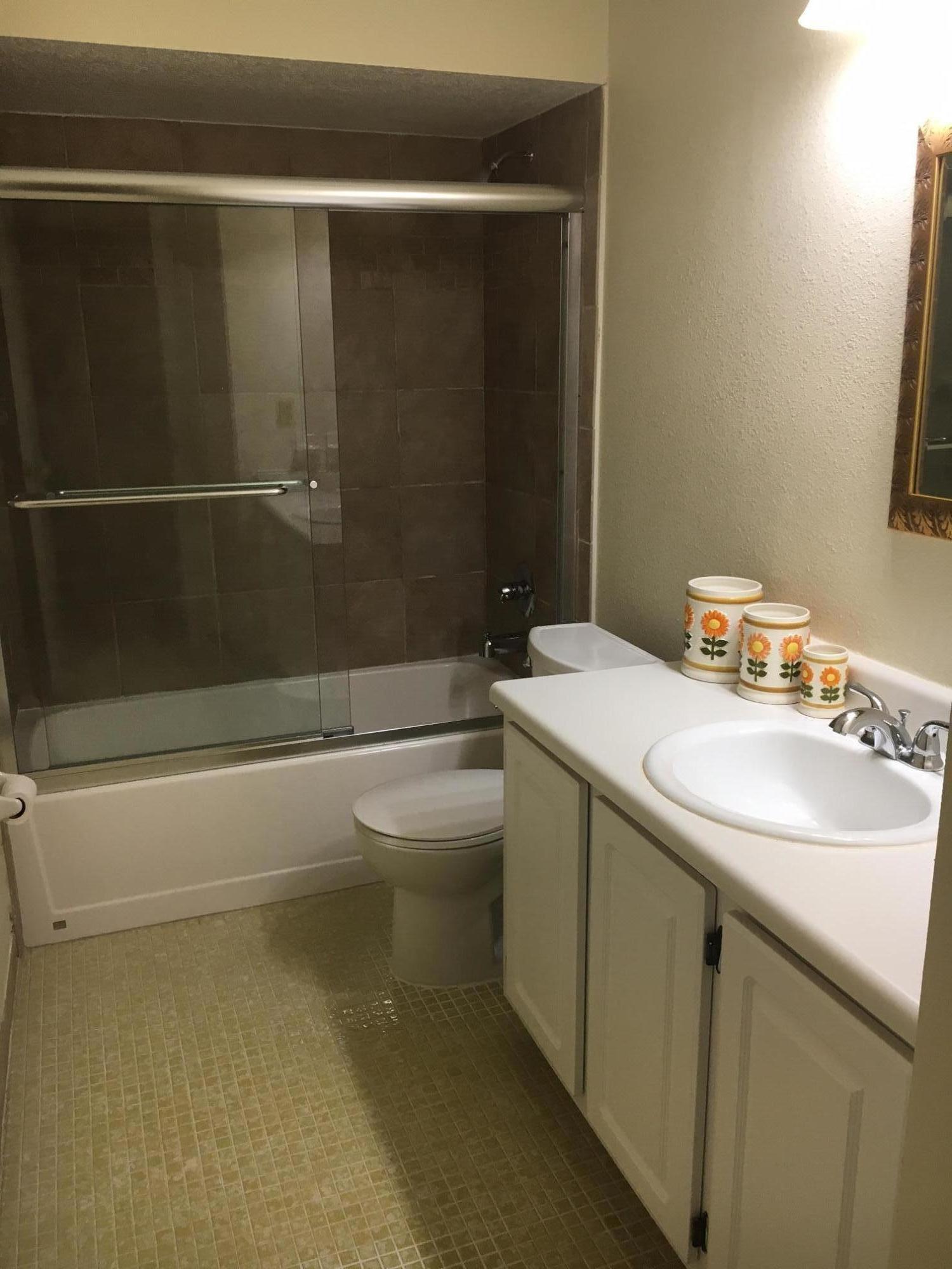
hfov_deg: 48.2
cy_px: 634
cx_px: 476
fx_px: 1063
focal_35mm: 29
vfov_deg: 61.7
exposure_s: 1/30
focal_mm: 4.15
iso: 25
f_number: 2.2
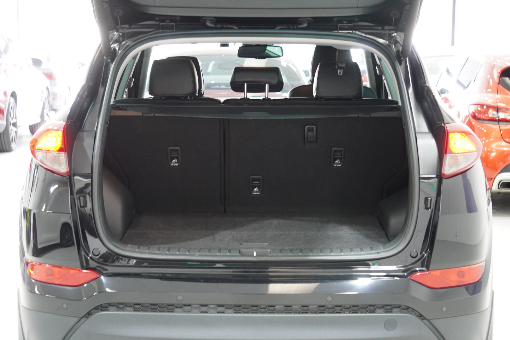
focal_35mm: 84
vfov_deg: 16.3
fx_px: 1190
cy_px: 170
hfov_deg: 24.2
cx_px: 255
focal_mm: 56
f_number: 4.5
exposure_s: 1/15
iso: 1250
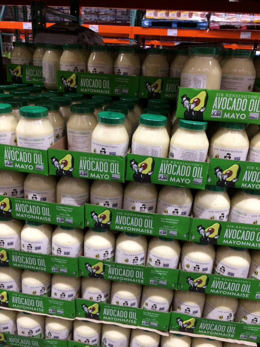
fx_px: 290
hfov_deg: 48.2
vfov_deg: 61.7
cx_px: 130
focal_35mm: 29
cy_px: 174
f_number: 2.2
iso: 100
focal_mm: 4.15
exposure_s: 1/30
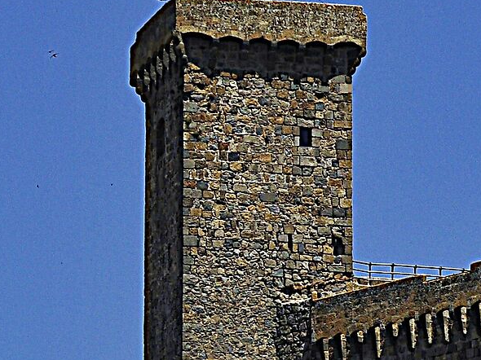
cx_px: 620
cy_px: 629
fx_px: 7736
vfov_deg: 2.7
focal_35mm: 557
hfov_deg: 3.6
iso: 200
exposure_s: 1/400
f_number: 10
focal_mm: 95
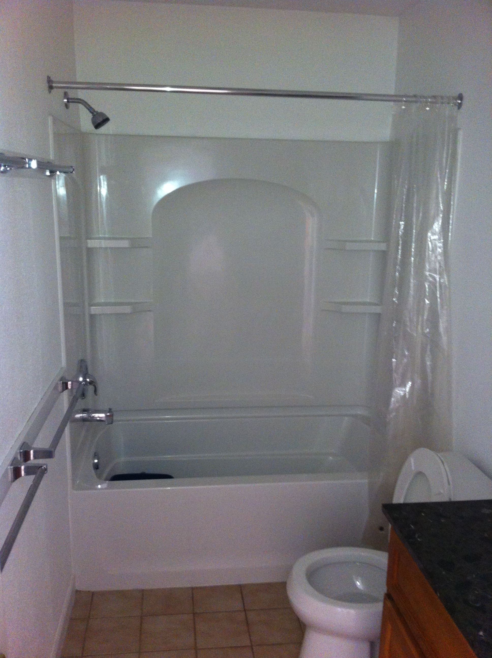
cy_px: 329
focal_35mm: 35
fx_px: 665
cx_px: 246
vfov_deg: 52.7
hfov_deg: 40.6
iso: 200
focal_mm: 3.85
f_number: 2.8
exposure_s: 1/15
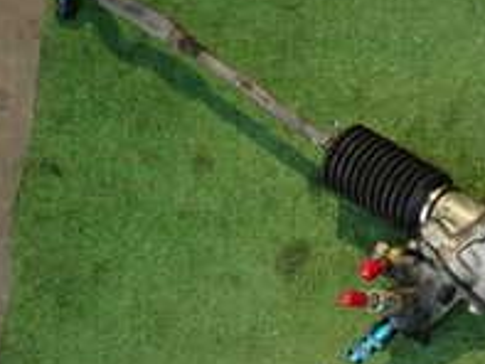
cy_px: 435
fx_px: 1065
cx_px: 699
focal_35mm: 76
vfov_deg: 18.4
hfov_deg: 21.9
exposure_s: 1/30
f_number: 2
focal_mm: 4.5
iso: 250
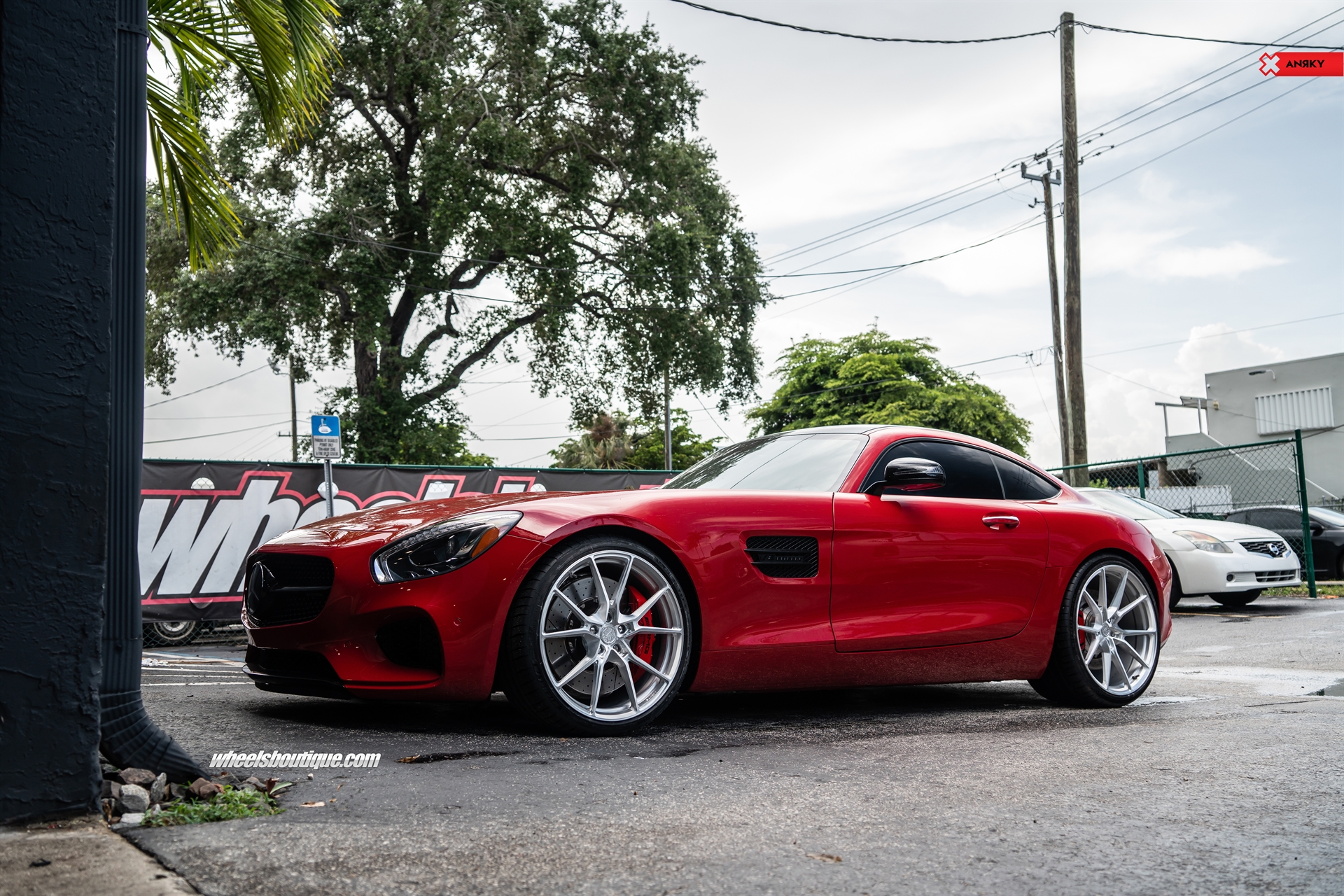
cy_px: 448
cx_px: 672
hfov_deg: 60.3
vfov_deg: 42.3
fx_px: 1157
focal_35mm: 31
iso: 200
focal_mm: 31
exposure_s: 1/160
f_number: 4
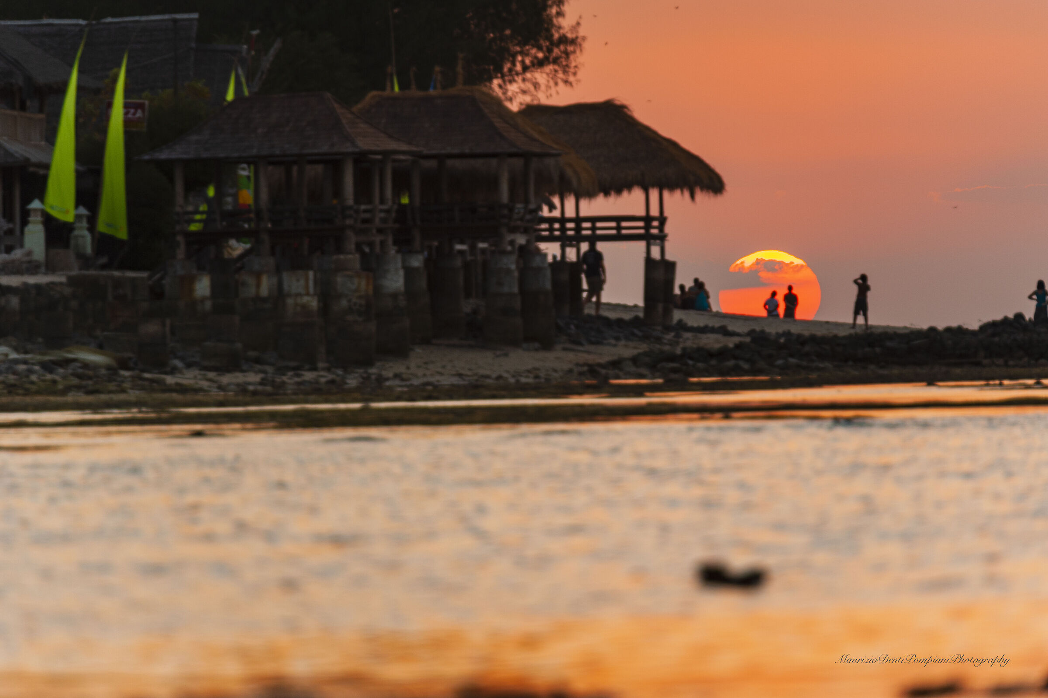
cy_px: 349
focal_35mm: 380
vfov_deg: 3.6
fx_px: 11055
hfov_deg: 5.4
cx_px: 524
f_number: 5.6
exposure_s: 1/125
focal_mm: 380
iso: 200
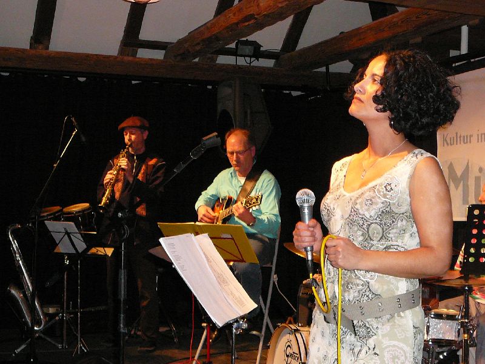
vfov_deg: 26.1
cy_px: 182
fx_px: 785
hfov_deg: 34.3
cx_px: 242
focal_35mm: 56
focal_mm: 6.7
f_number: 3.2
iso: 320
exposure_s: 1/30
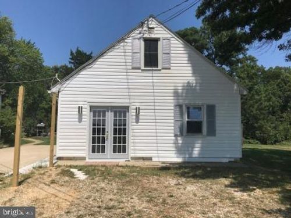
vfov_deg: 49.7
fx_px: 235
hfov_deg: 63.4
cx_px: 146
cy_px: 109
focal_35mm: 28
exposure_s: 1/5650
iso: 25
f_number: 1.8
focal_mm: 3.99
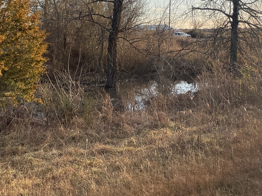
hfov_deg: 31.4
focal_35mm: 61
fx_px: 462
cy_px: 60
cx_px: 173
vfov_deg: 23.9
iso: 32
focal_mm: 4.2
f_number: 1.6
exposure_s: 1/1221
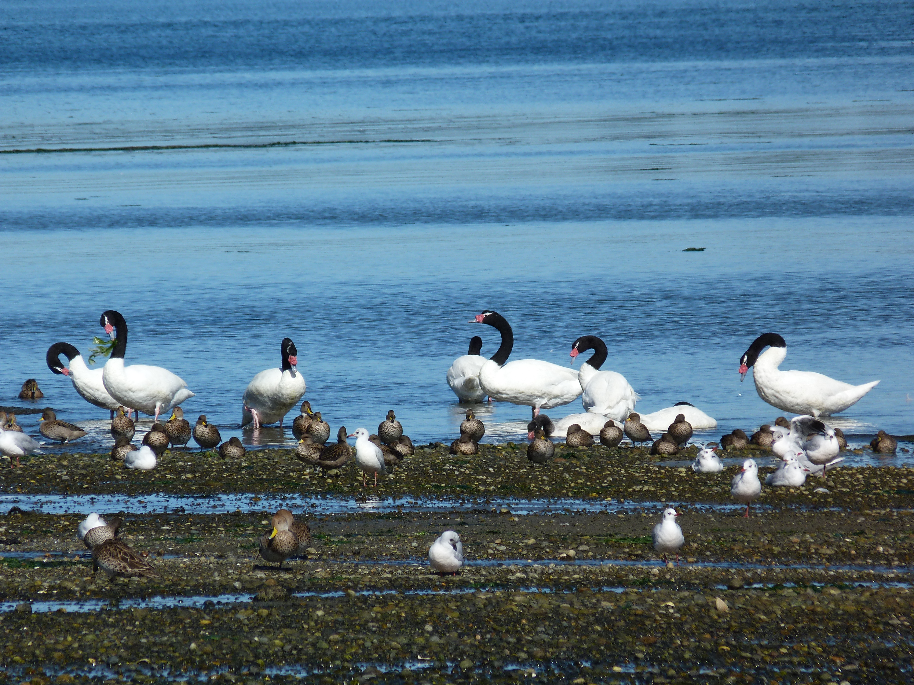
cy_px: 342
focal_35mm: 610
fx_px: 16106
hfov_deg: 3.3
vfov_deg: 2.4
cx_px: 457
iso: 80
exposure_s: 1/500
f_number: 5.6
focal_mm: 108
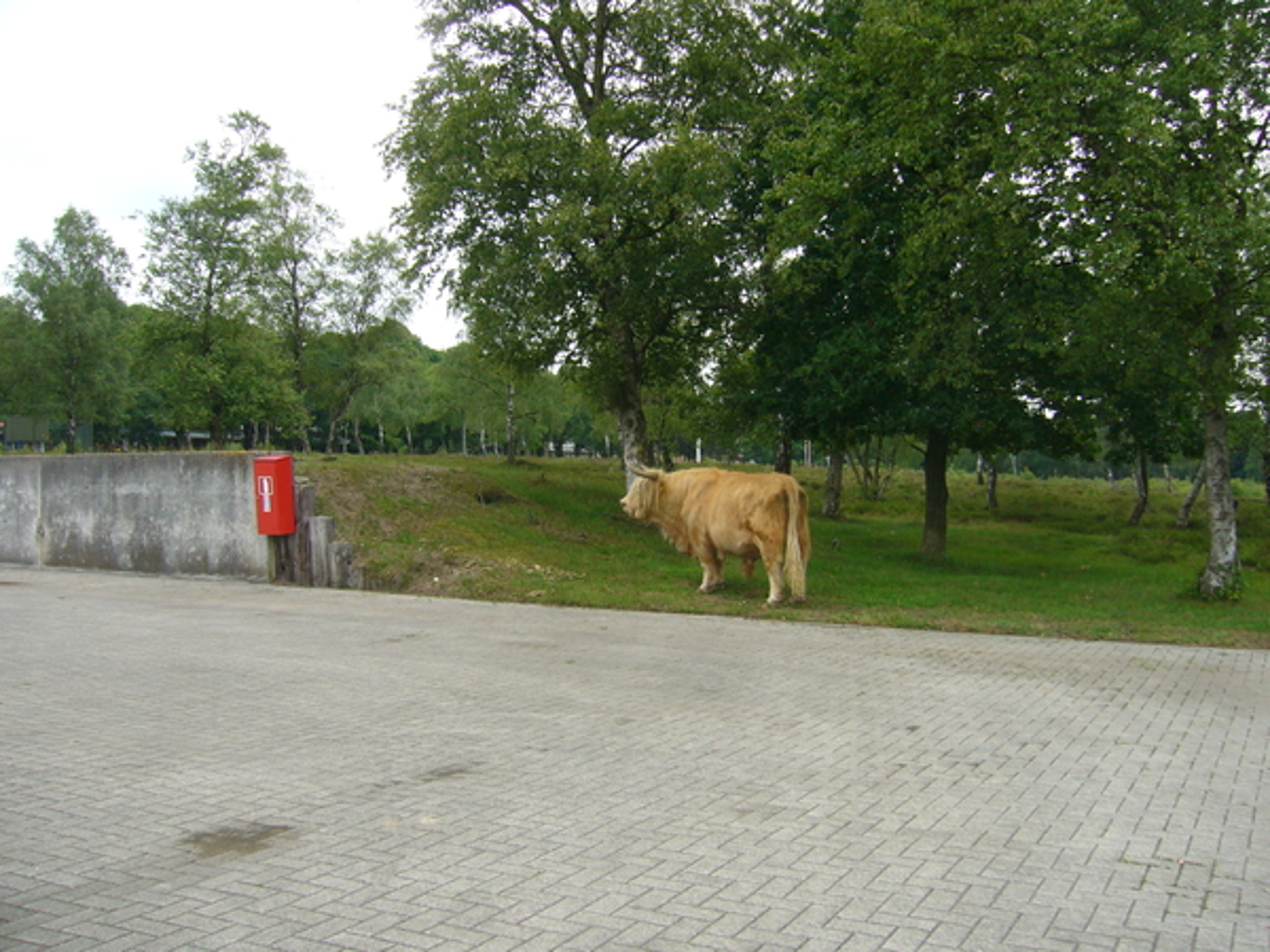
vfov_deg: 40.7
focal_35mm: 35
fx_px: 1284
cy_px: 476
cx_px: 635
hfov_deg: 52.6
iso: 100
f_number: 5.6
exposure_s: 1/160
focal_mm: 5.8
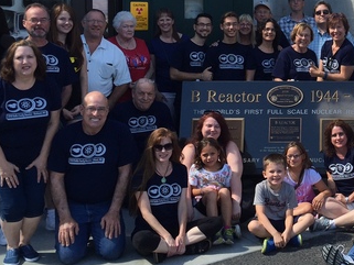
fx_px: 665
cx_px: 357
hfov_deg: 28.0
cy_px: 57
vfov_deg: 22.3
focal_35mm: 65
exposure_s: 1/746
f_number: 2.2
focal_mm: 4.15
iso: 32
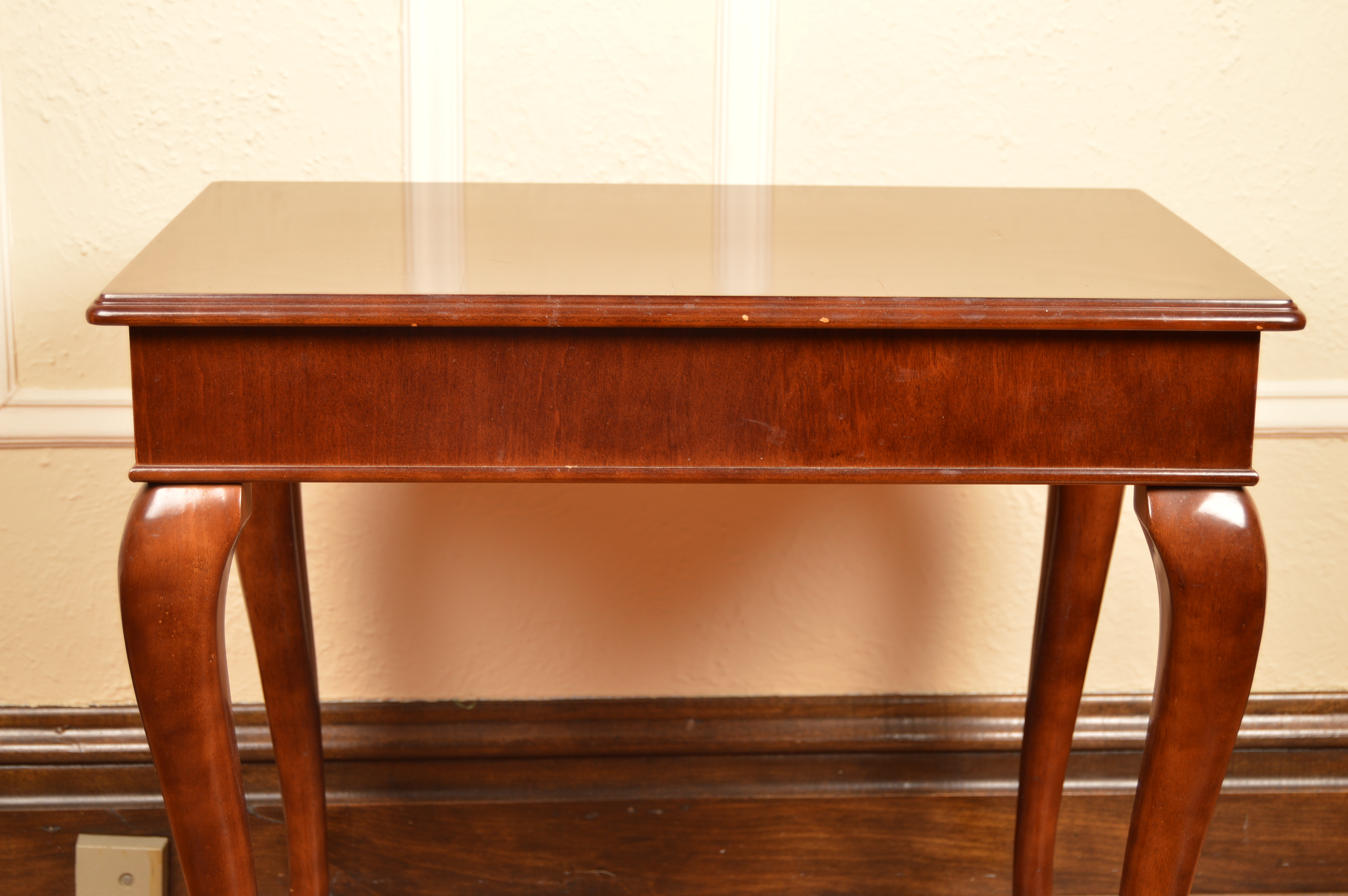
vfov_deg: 20.1
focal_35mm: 68
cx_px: 674
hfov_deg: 29.9
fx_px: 2525
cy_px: 448
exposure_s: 1/125
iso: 100
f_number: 5.3
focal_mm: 45
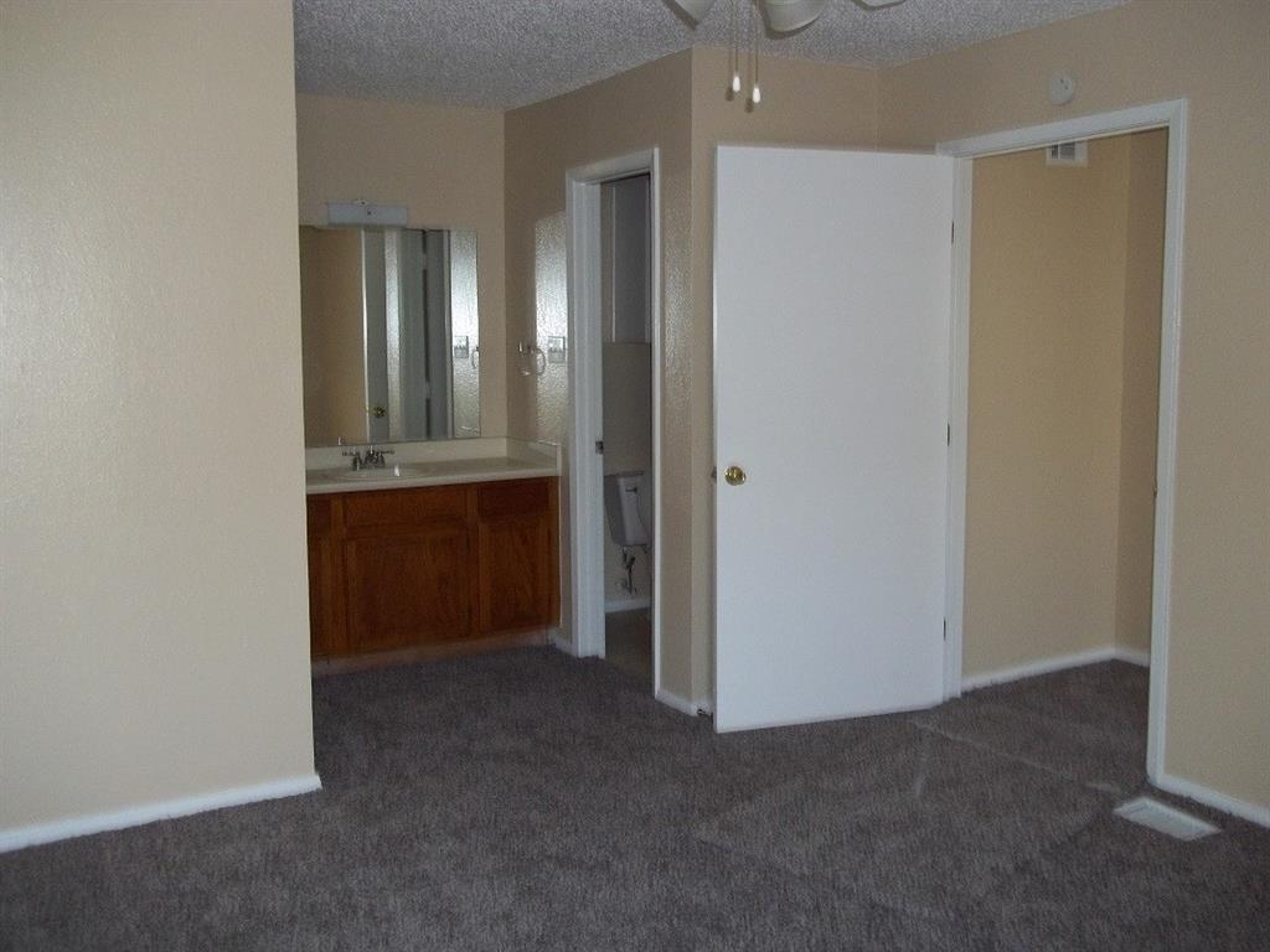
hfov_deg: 56.8
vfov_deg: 44.2
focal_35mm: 32
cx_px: 635
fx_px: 1174
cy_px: 476
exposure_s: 1/30
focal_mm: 5.7
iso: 160
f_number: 2.9
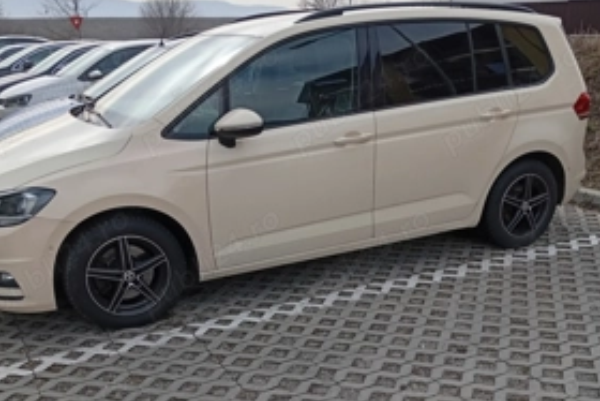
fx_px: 667
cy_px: 296
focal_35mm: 40
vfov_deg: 32.9
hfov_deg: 48.4
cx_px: 285
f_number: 1.8
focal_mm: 3.98
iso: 50
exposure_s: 1/374
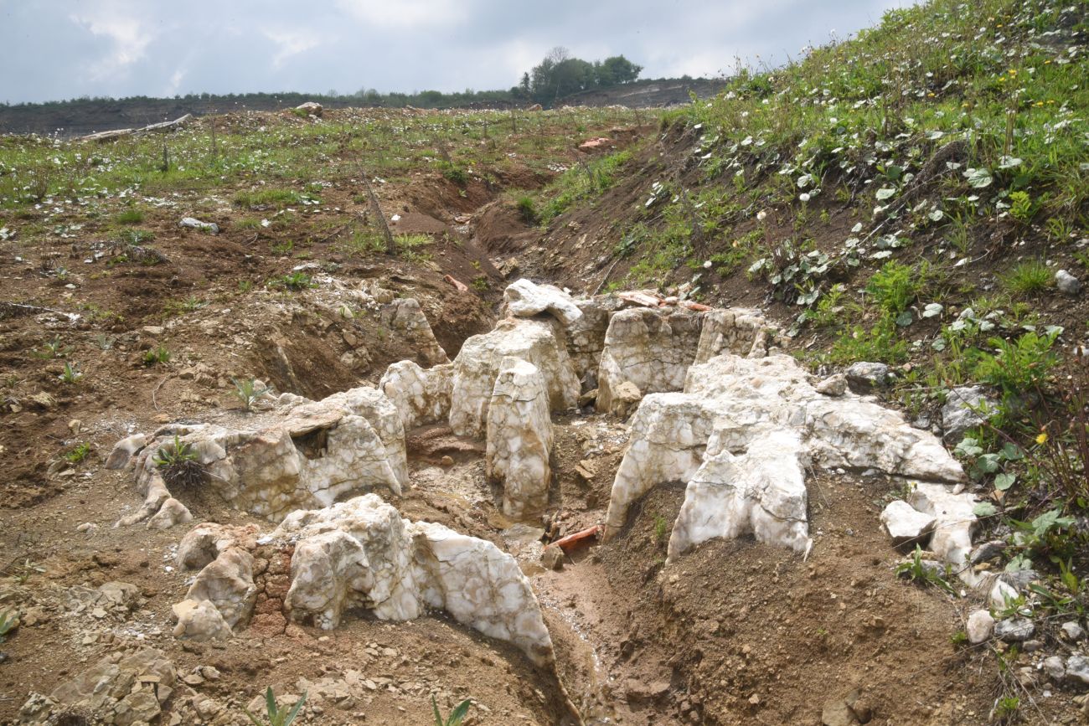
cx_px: 544
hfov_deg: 60.3
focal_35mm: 31
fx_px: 938
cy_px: 363
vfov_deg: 42.3
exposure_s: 1/125
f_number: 32
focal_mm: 31
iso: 800
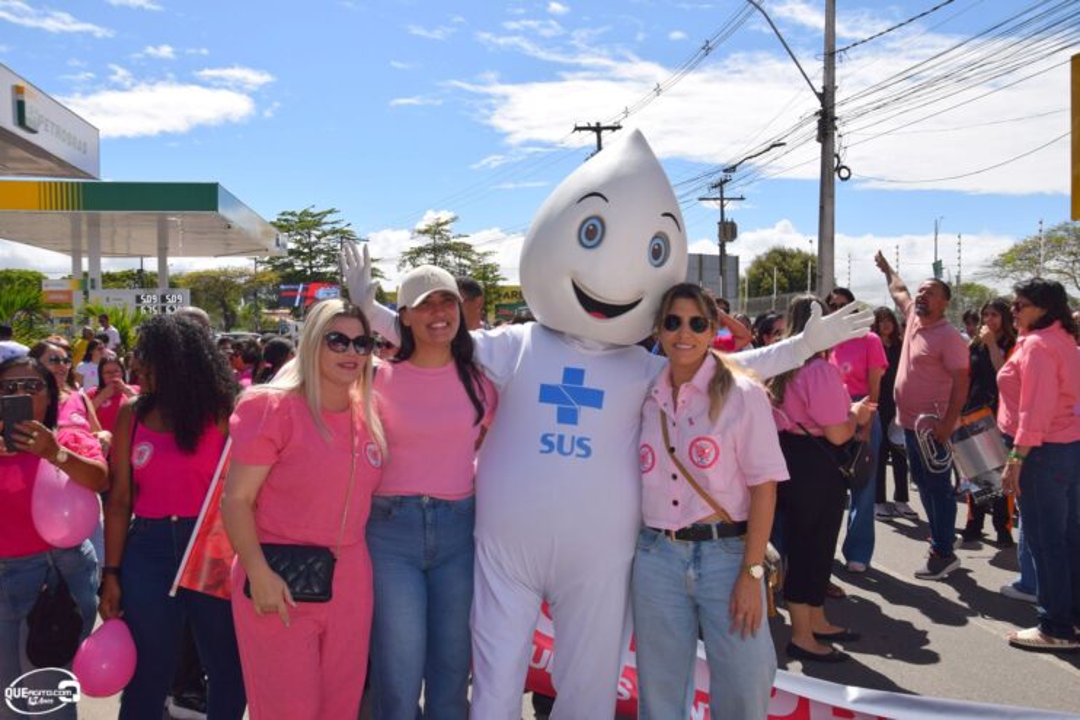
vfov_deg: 41.7
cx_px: 540
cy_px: 360
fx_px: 945
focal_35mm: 32
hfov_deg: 59.5
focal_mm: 21
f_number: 11
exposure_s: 1/200
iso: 100
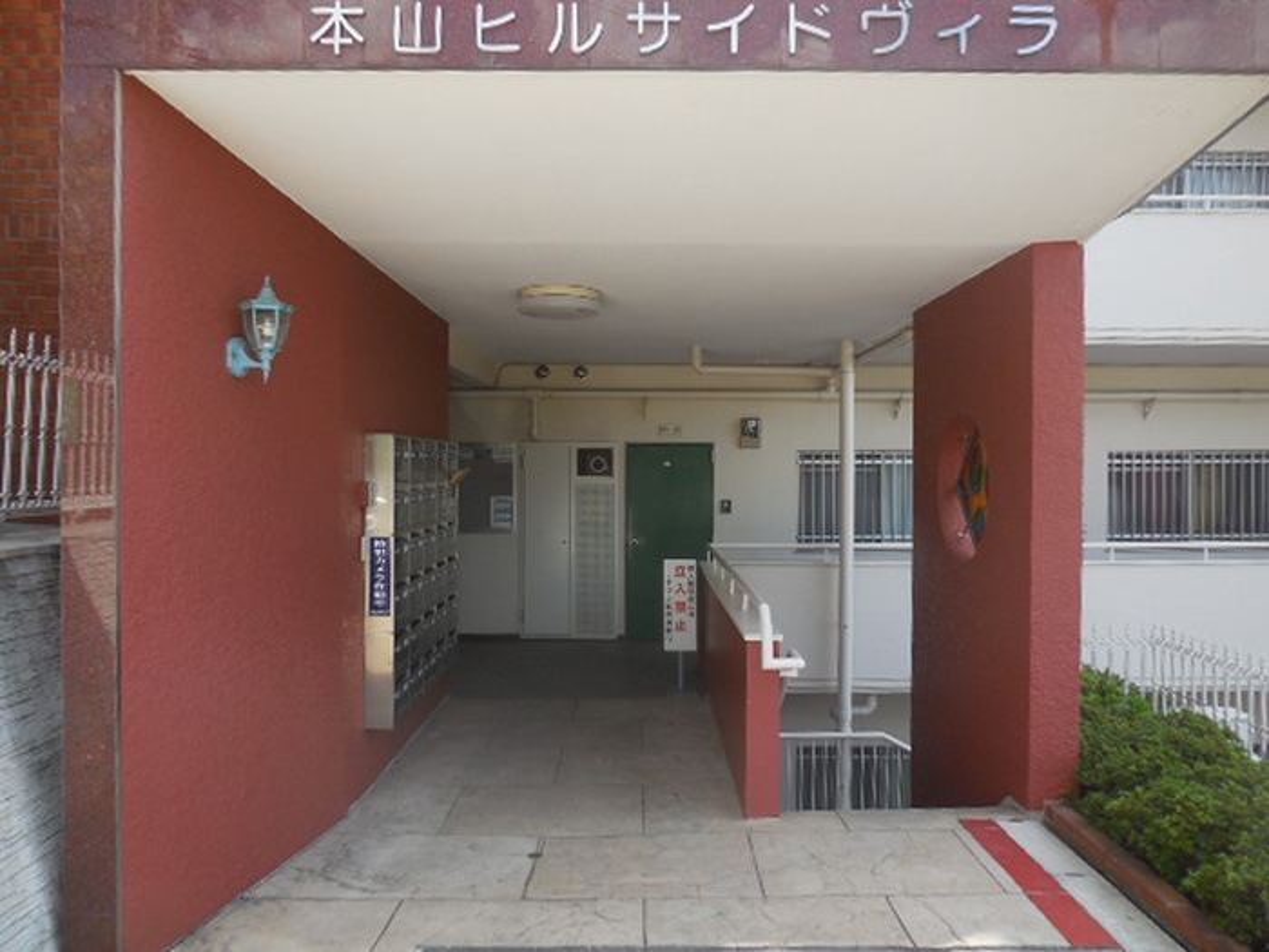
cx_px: 634
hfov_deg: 69.4
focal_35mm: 25
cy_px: 476
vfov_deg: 54.9
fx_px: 916
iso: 125
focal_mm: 4.5
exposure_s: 1/500
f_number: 3.1
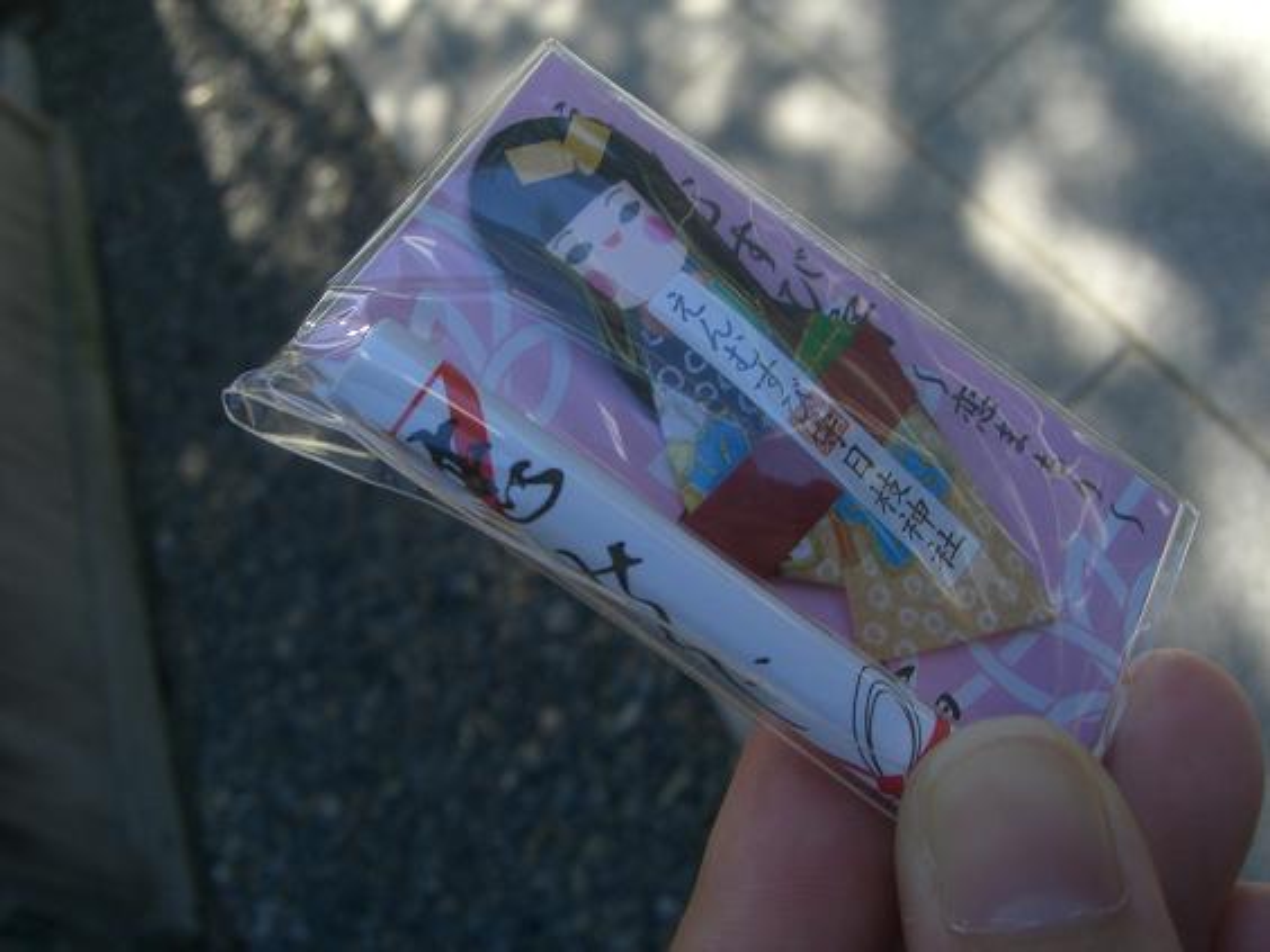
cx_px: 635
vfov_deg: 37.7
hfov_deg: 49.0
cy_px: 476
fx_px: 1394
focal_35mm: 38
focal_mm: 6.2
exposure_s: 1/200
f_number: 2.7
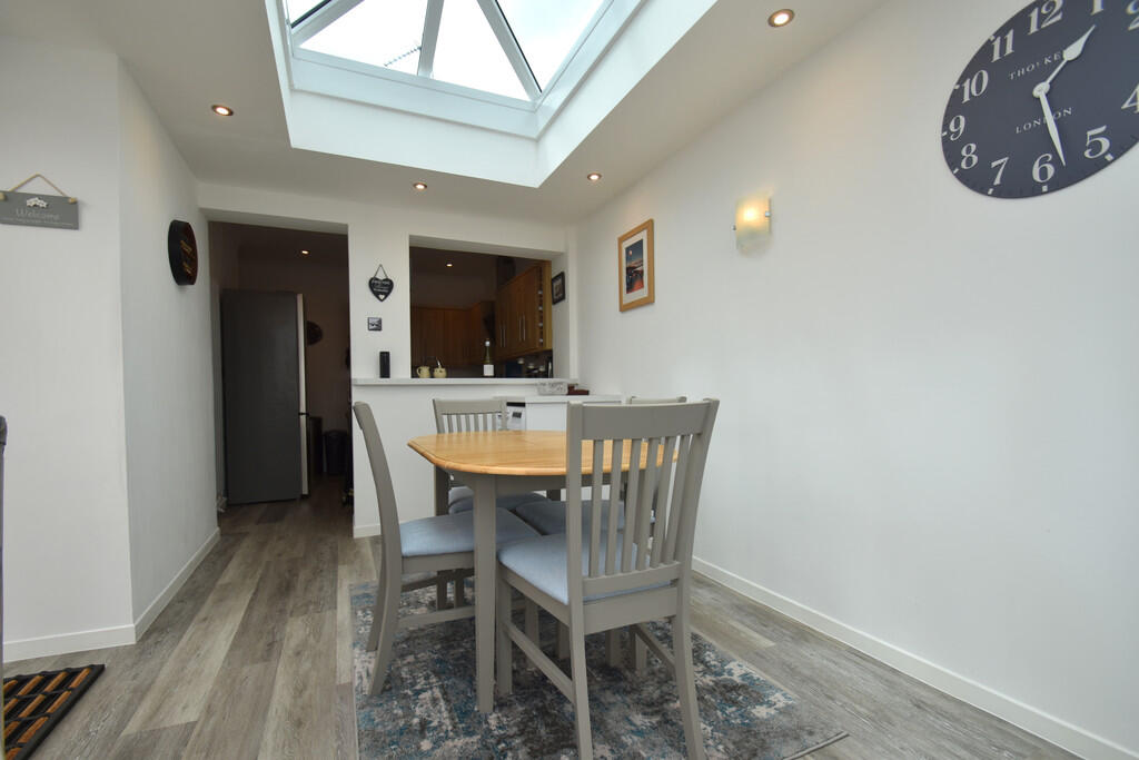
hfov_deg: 100.4
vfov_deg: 77.3
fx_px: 475
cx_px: 570
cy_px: 380
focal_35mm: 15
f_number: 5.6
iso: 100
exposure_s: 1/200
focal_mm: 10
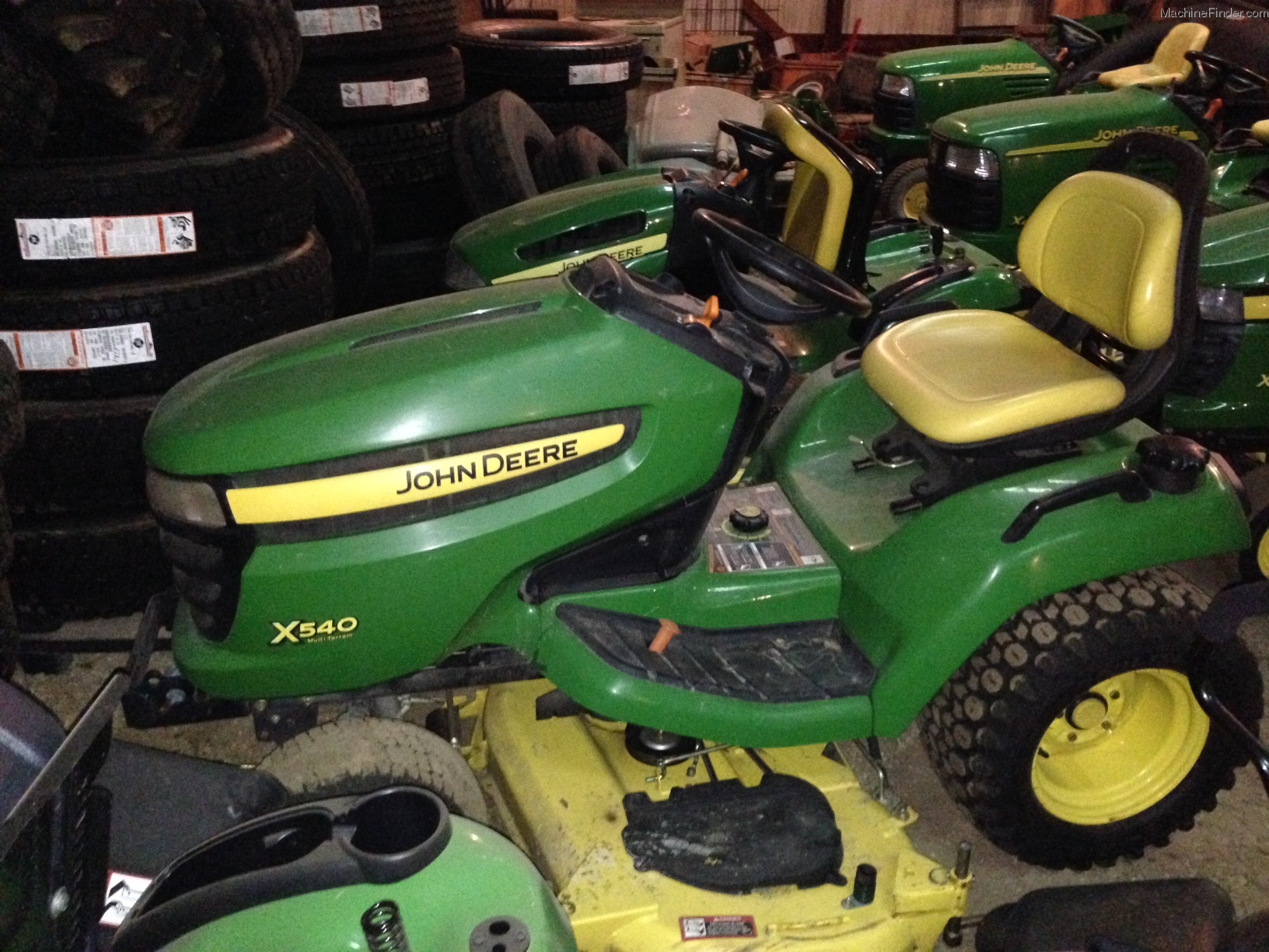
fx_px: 1210
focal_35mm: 33
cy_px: 476
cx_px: 634
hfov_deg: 55.4
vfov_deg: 42.9
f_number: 2.4
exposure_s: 1/16
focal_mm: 4.12
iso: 800
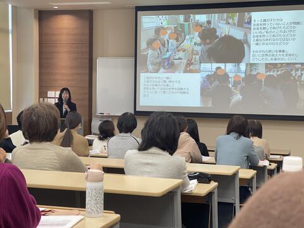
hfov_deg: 30.3
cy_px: 114
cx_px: 152
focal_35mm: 64
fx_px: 562
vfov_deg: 22.9
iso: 125
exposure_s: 1/40
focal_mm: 7.5
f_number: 2.2
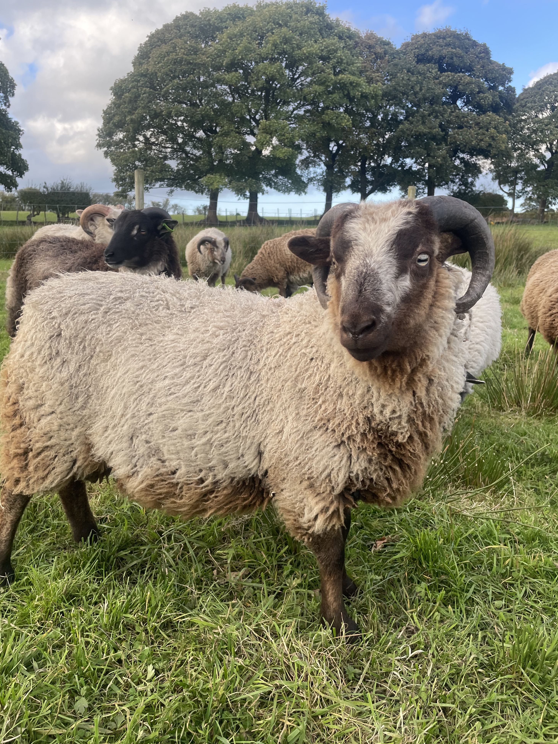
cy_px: 377
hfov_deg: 51.3
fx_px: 580
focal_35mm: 27
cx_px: 271
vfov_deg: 65.3
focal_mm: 4.2
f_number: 1.6
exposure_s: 1/389
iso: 32
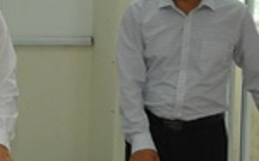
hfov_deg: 11.1
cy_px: -11
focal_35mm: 181
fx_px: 1276
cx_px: -134
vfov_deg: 7.2
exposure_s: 1/100
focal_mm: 28
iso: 1000
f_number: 6.3
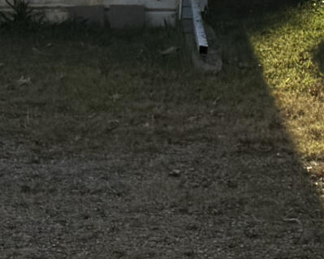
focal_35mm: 176
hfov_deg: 10.9
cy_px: -53
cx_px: 276
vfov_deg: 8.7
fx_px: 1687
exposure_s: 1/10417
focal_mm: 6.76
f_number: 1.78
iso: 80
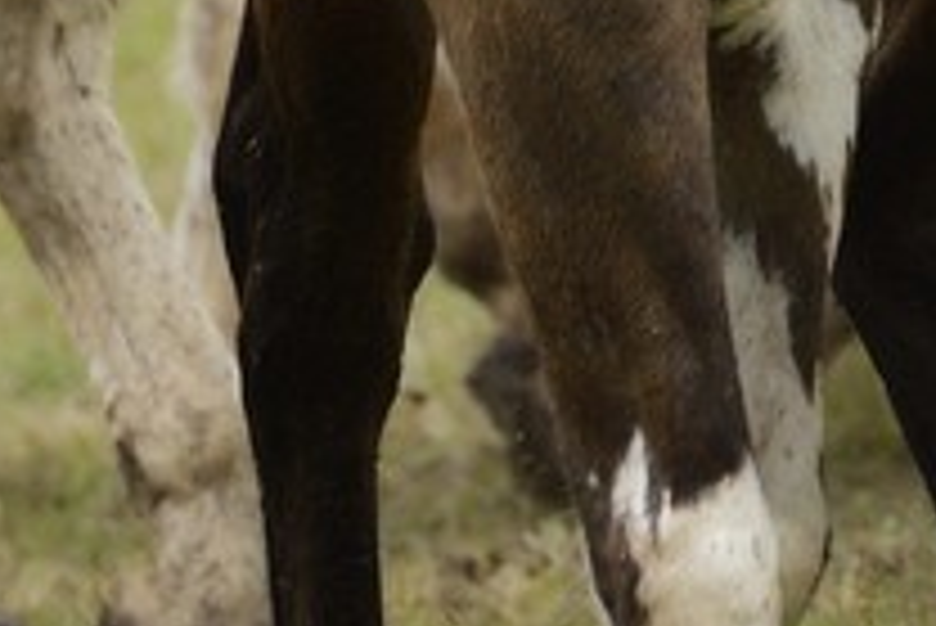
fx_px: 39962
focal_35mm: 1536
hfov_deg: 1.3
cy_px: -905
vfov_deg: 0.9
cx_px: 1989
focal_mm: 200
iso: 400
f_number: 5
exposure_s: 1/640
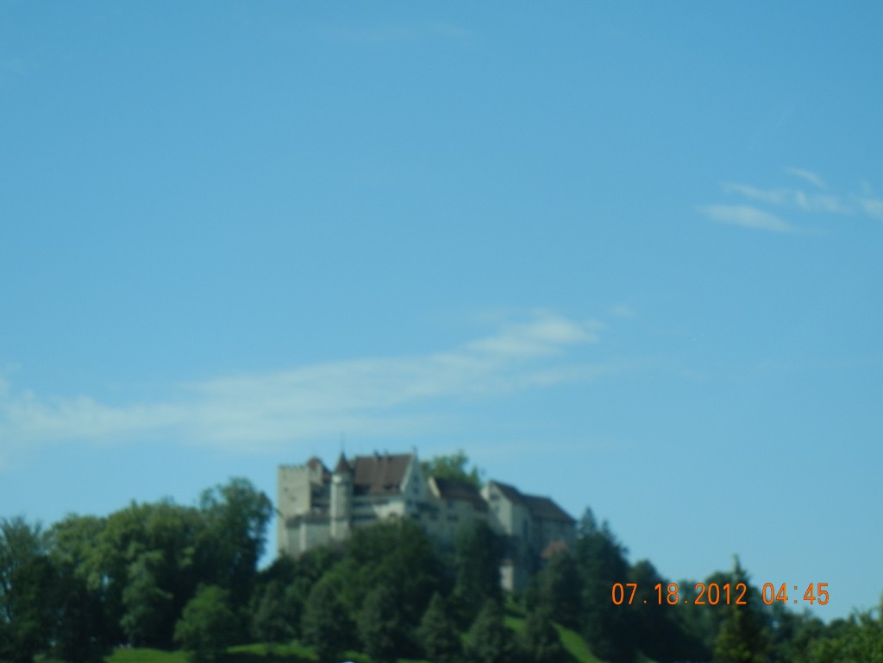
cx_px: 442
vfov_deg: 12.8
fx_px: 2959
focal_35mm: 116
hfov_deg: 17.0
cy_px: 332
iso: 160
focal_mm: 20.9
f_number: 4.6
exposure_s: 1/932
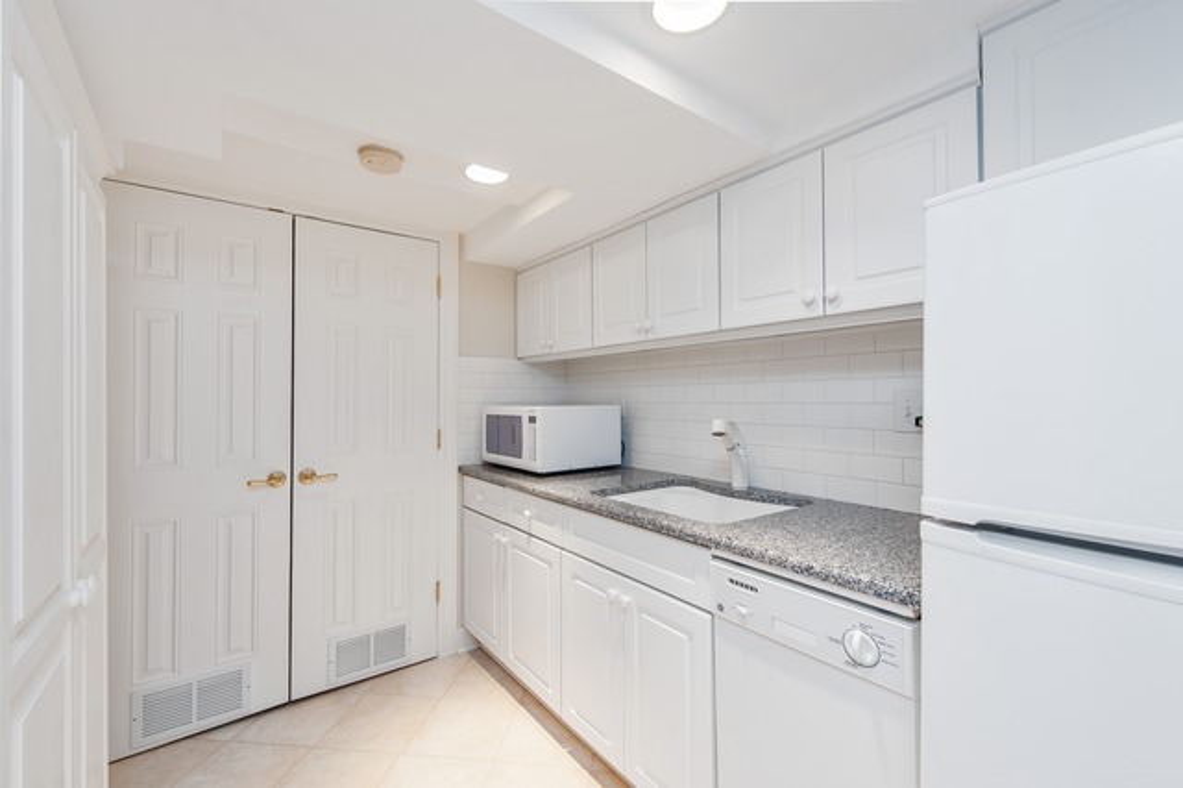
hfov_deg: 96.8
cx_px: 592
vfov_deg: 73.7
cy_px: 394
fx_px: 525
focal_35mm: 16
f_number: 8
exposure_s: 1/8
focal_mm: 16
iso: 200
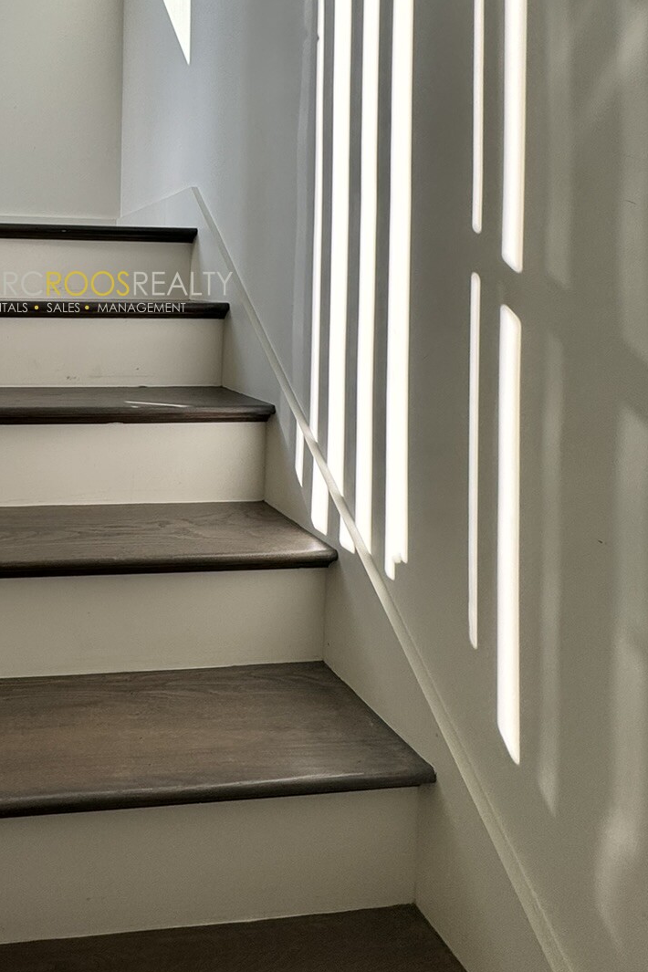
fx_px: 756
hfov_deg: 42.3
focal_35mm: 28
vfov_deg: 63.1
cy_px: 290
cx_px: 57
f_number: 2.2
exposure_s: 1/412
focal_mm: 2.22
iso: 40
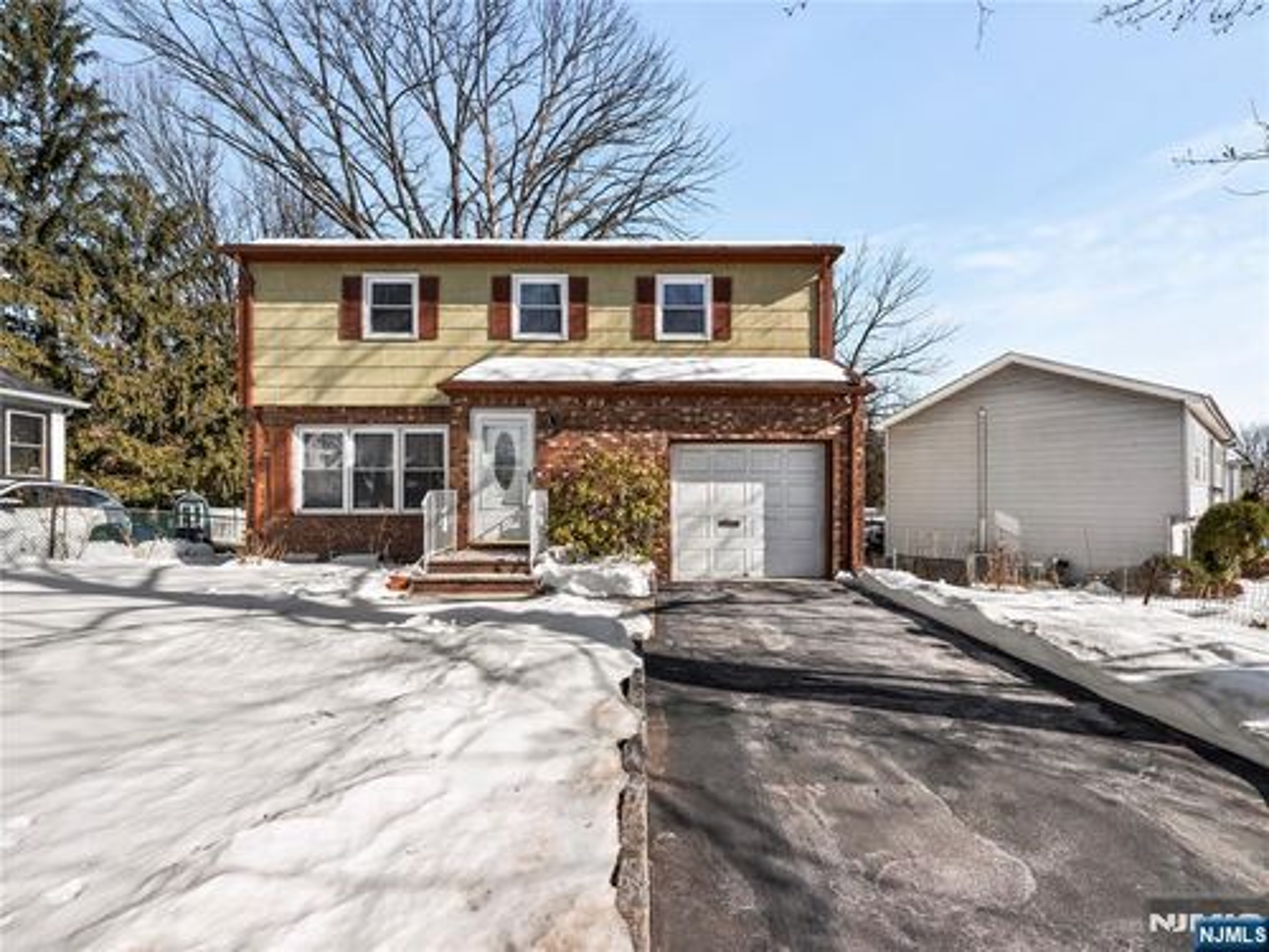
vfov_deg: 78.1
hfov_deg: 94.5
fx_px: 587
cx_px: 634
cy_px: 476
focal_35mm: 16
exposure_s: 1/750
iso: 800
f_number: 10
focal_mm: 20
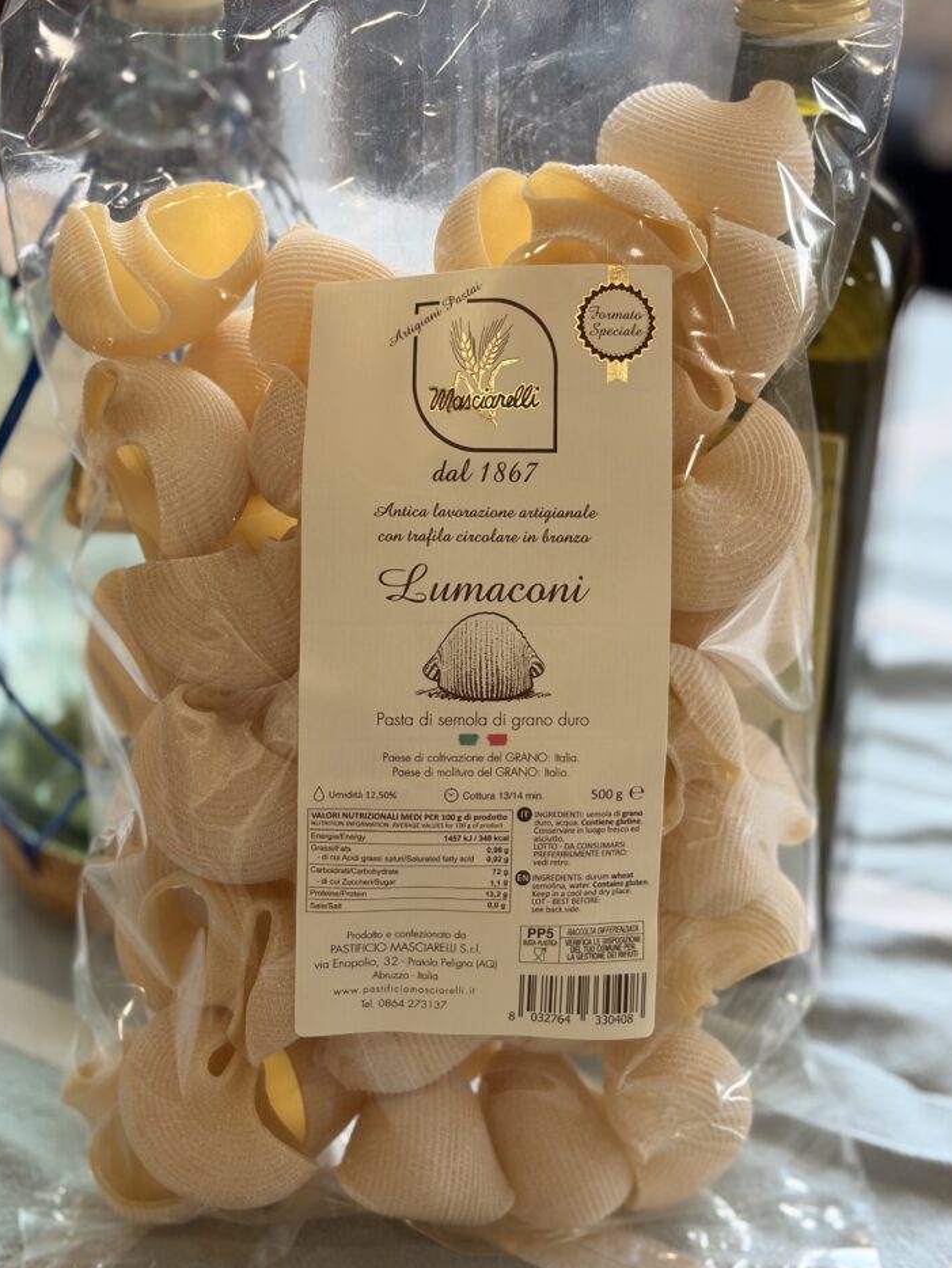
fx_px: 2089
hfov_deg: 25.7
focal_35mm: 57
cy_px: 597
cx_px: 471
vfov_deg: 33.8
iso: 32
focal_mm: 5.96
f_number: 1.6
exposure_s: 1/50
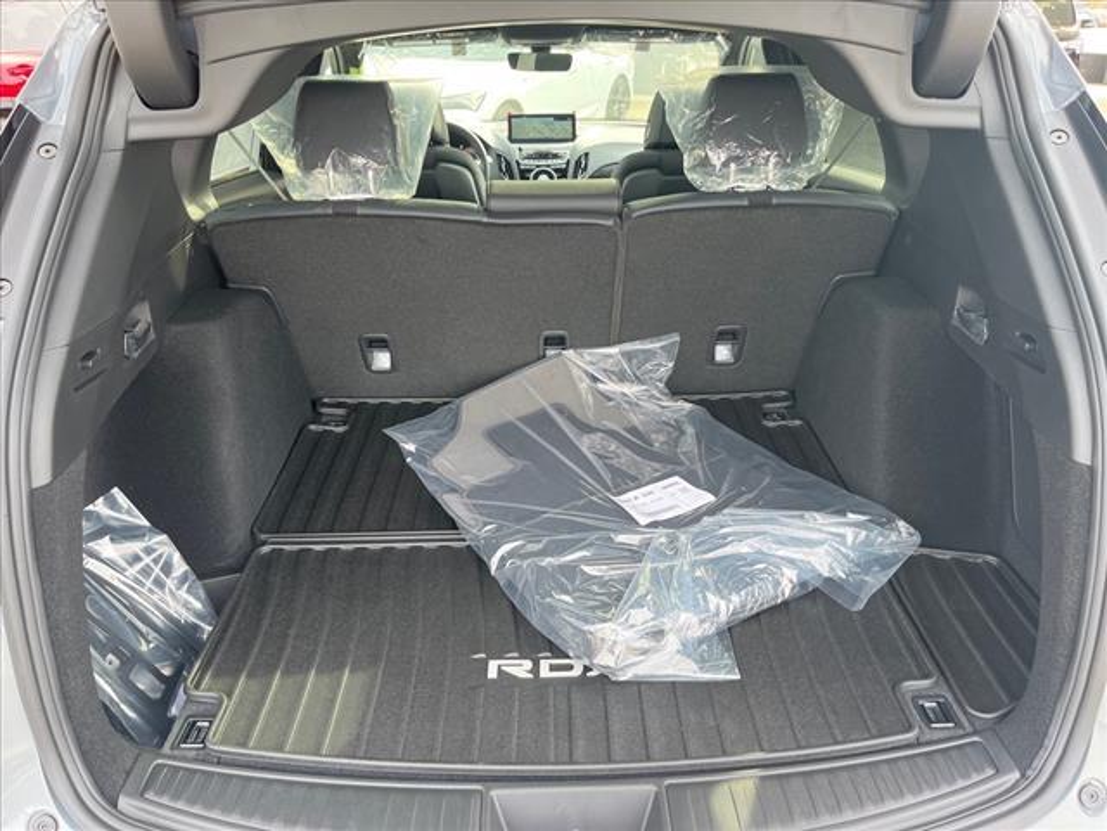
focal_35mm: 26
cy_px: 416
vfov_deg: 53.1
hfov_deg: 67.3
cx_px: 554
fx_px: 831
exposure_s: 1/121
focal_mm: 5.1
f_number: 1.6
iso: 80
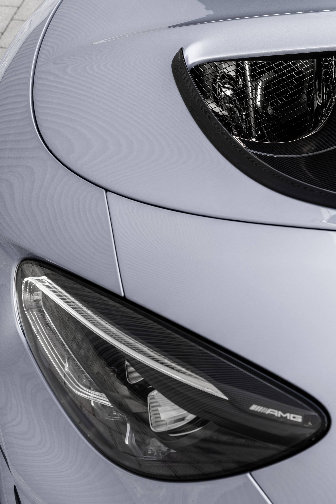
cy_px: 252
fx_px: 770
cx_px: 168
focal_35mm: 55
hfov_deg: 24.6
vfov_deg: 36.2
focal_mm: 55
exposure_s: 1/5
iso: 100
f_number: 11
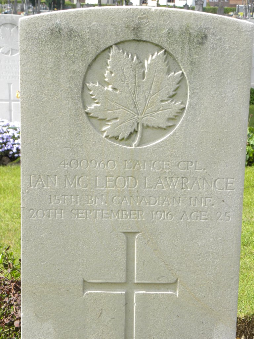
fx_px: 734
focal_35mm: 75
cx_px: 127
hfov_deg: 19.6
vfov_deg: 26.0
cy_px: 170
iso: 64
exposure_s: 1/190
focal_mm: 13.4
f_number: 5
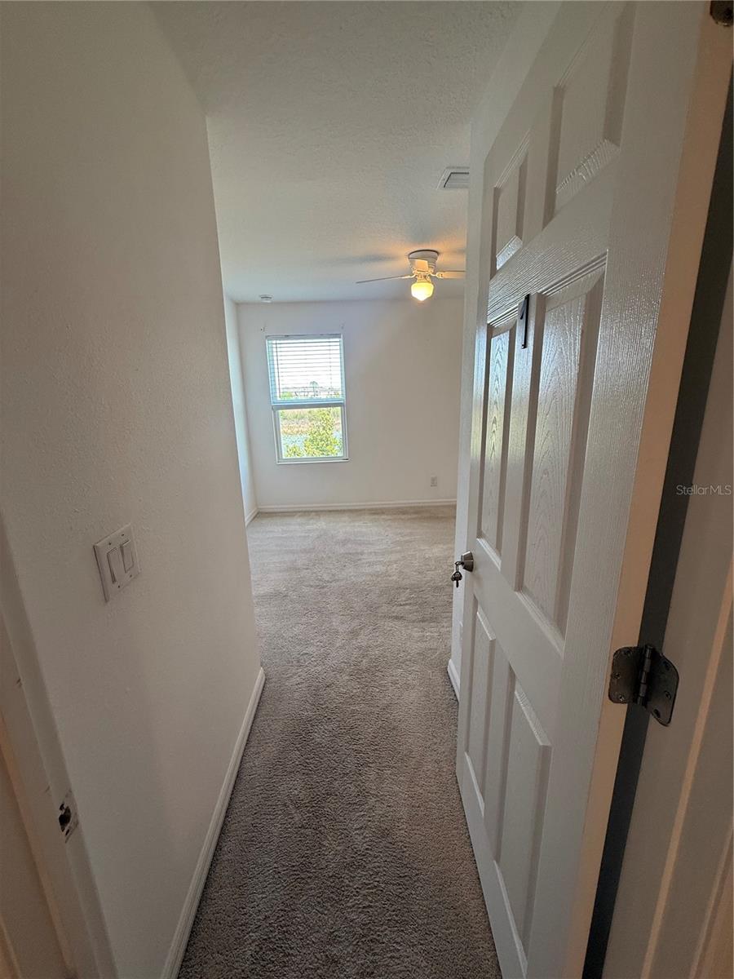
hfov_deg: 85.7
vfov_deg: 102.1
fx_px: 396
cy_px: 490
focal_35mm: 14
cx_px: 367
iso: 125
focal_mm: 2.22
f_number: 2.2
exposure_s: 1/120
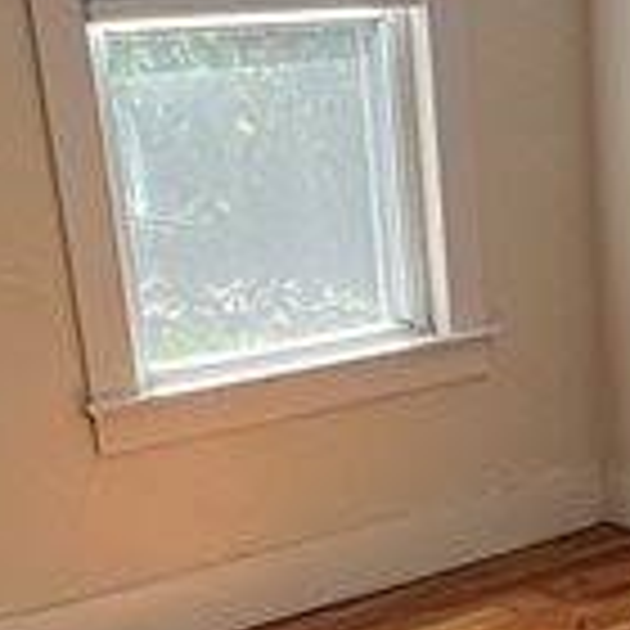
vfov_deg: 19.1
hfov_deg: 20.0
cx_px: 626
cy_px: 819
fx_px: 1730
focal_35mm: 84
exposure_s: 1/120
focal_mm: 1.57
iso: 64
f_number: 1.8
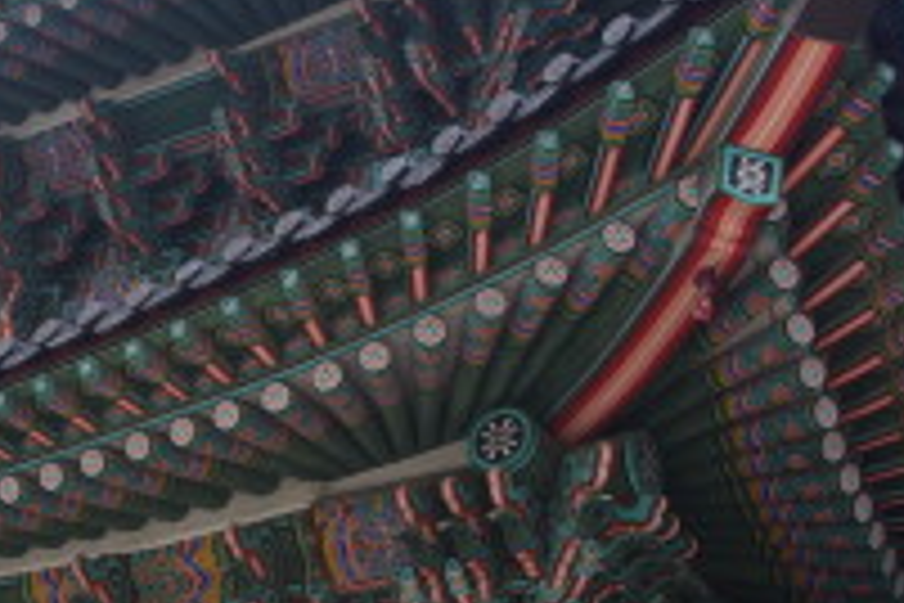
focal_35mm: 77
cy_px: 506
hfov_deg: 25.0
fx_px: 1933
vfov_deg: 17.5
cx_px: -4
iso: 200
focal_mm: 21.25
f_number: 5
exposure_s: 1/320
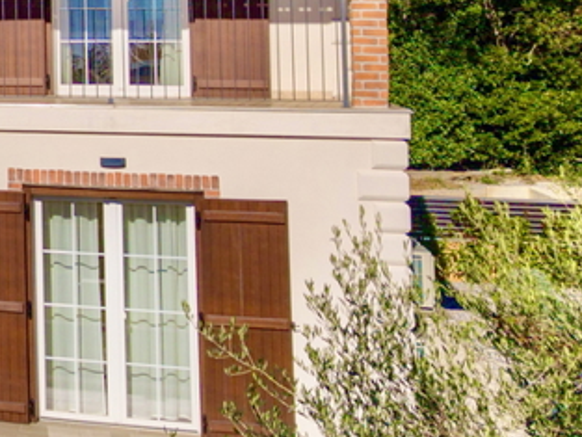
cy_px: 234
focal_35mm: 92
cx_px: -433
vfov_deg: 16.1
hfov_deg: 17.6
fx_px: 1547
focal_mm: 8.67
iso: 240
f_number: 1.8
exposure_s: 1/8000
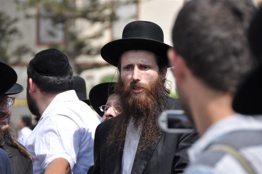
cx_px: 131
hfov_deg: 9.2
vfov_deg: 6.1
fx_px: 1635
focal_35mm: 225
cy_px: 87
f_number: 7.1
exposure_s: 1/800
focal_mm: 150
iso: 200
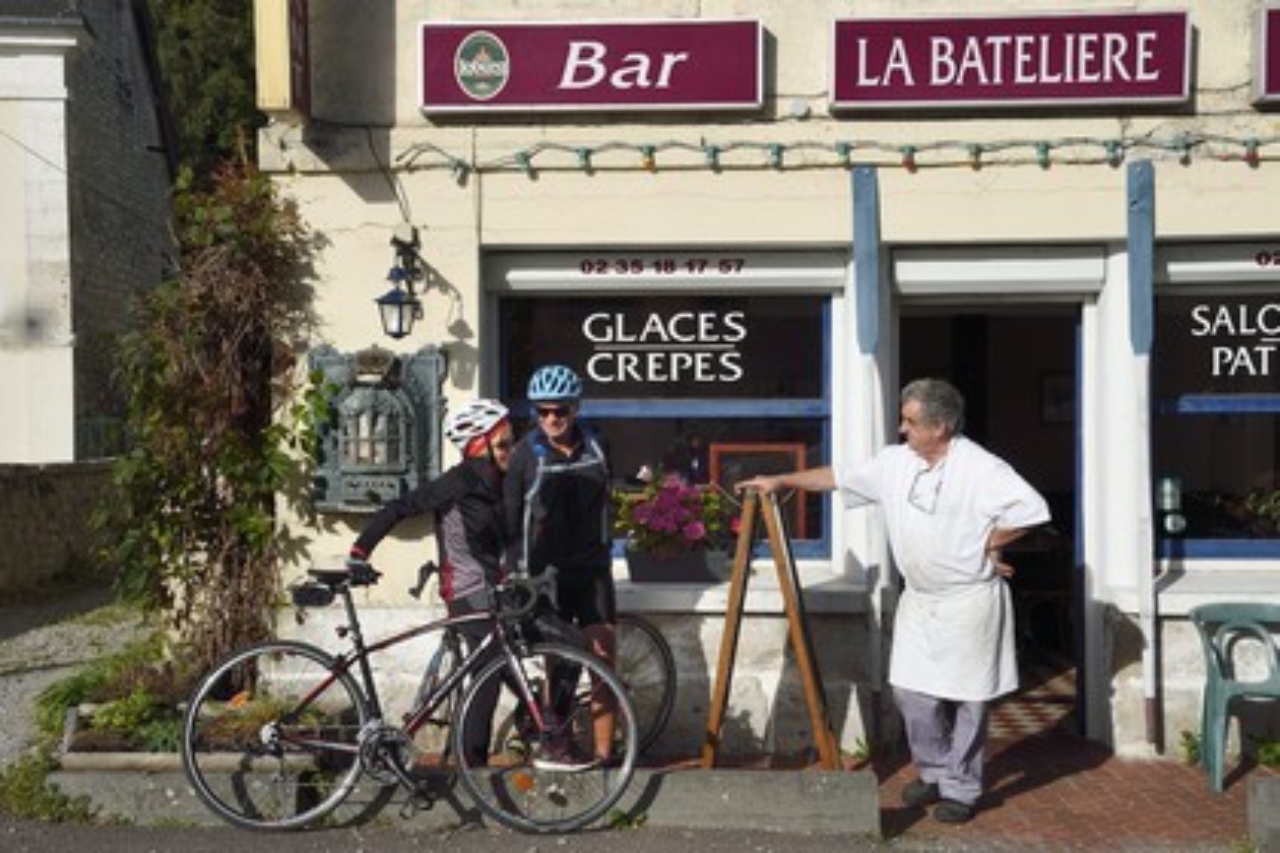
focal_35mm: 48
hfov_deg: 41.1
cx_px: 640
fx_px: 1707
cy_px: 426
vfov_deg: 28.1
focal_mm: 48
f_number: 14
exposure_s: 1/320
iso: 200
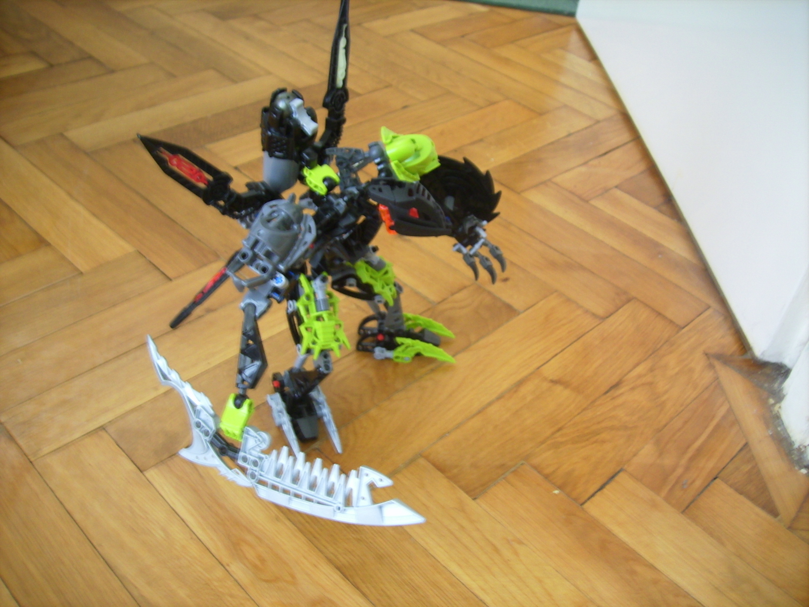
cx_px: 404
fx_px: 748
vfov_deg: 44.2
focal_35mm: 32
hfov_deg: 56.8
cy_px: 304
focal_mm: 5.99
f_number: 2.8
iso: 50
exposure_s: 1/3
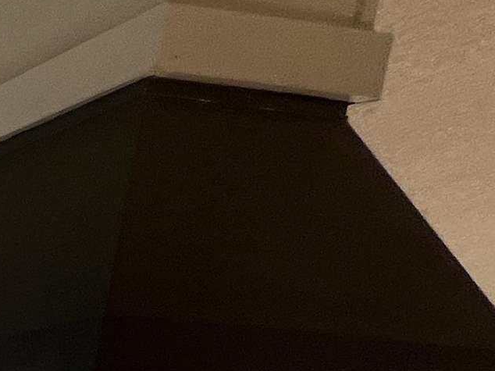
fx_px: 901
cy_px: 704
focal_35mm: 63
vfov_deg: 17.7
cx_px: -673
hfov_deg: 15.6
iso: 40
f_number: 1.8
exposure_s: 1/99
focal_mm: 1.57
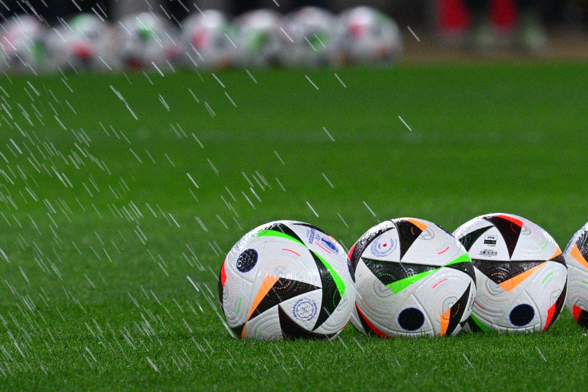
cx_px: 294
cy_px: 196
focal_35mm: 600
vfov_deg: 2.3
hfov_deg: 3.4
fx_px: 9799
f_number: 13
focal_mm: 600
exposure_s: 1/250
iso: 3200
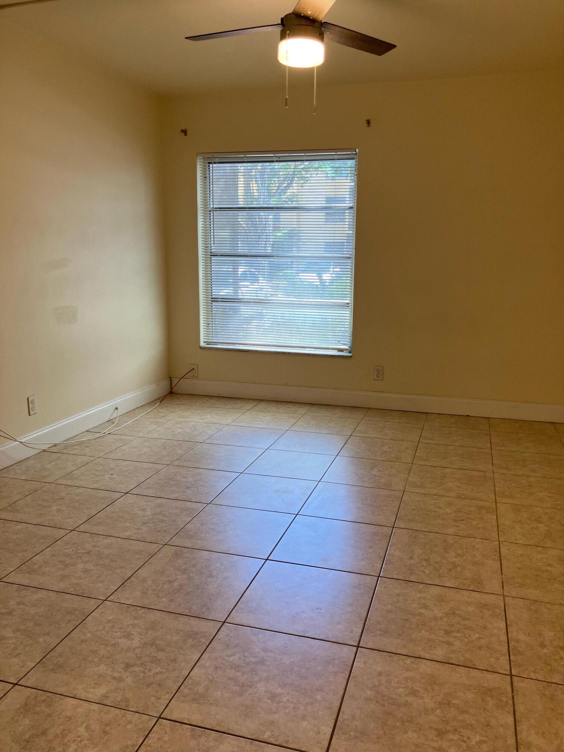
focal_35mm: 28
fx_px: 608
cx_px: 282
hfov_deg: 49.7
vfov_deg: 63.4
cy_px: 376
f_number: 1.8
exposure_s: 1/60
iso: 50
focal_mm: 3.99
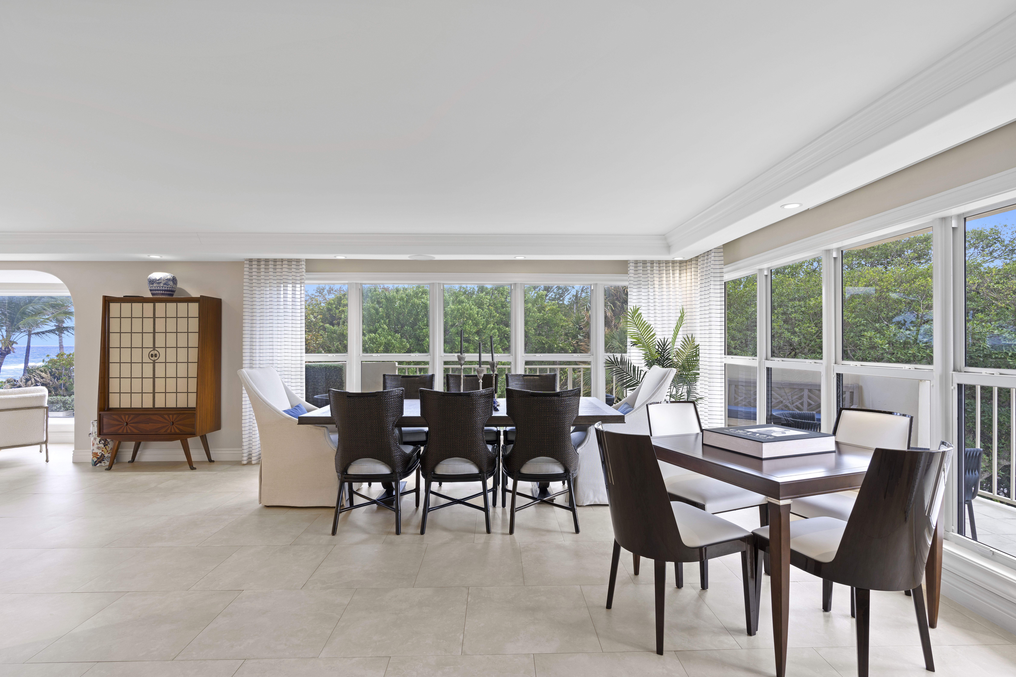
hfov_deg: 90.0
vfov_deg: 67.4
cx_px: 508
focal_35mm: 18
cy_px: 338
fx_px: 508
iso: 100
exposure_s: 1/1.25
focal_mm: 18
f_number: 9
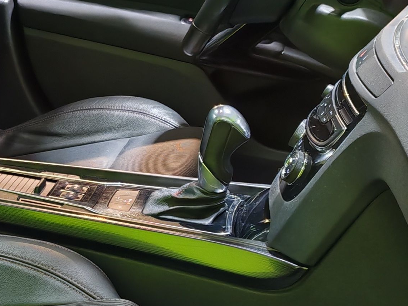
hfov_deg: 18.8
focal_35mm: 97
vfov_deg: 15.2
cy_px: 165
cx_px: -125
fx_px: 1143
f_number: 1.4
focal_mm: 6.83
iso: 80
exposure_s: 1/50
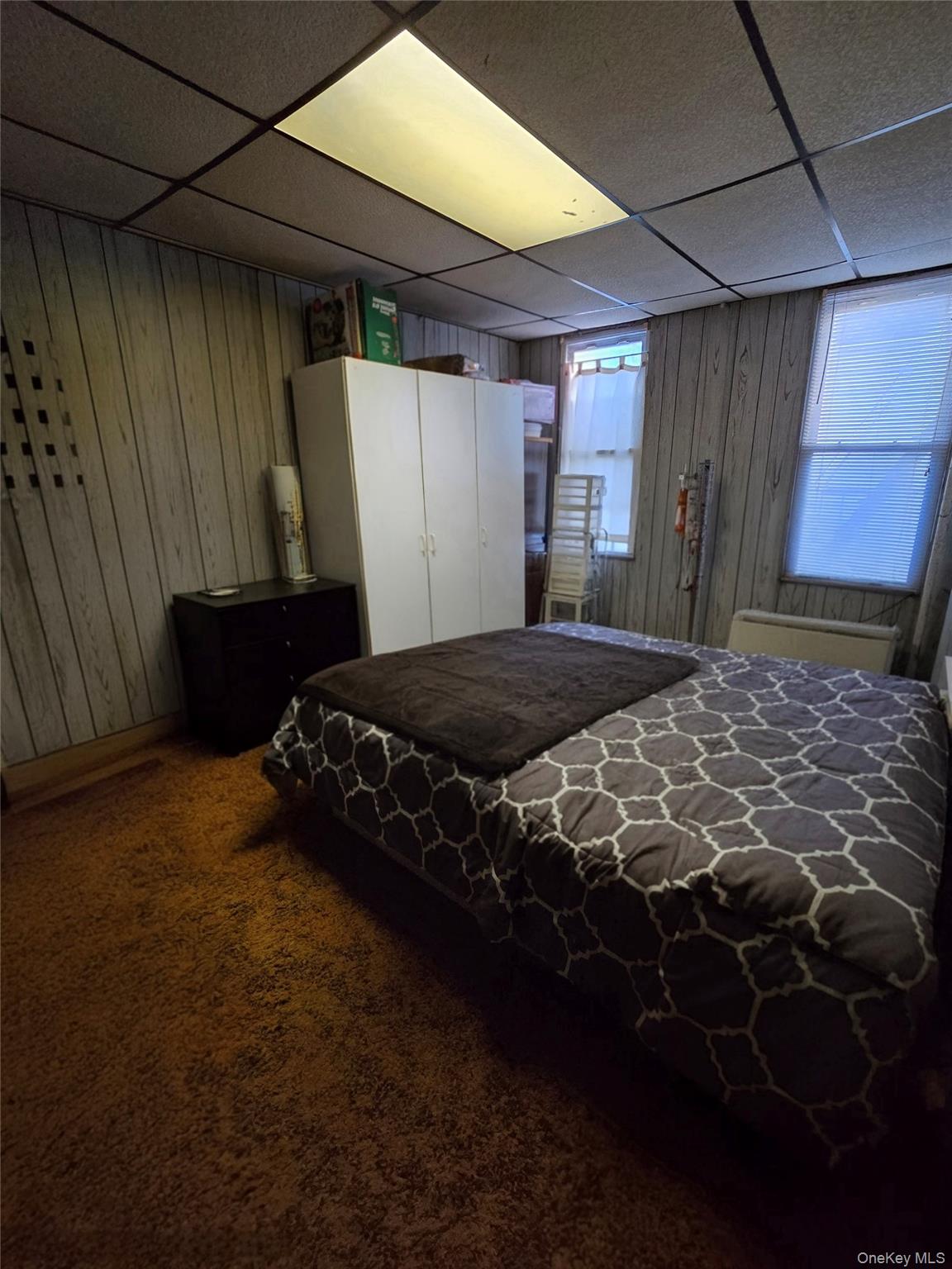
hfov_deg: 89.9
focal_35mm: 13
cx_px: 476
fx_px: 477
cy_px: 634
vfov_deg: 106.2
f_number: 2.2
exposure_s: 1/60.2
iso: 1250
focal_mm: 2.2
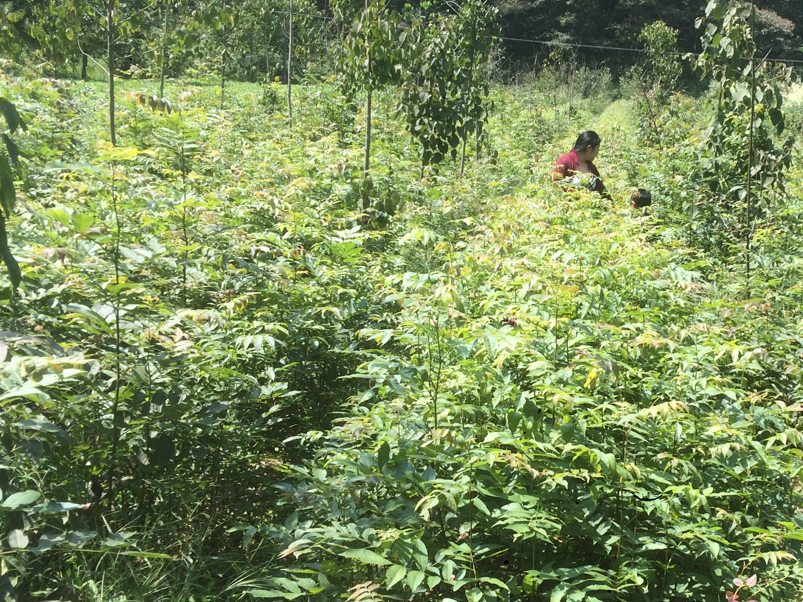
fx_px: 1229
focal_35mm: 53
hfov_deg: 35.6
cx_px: 575
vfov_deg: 27.5
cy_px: 306
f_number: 2.2
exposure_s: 1/774
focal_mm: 4.12
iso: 32
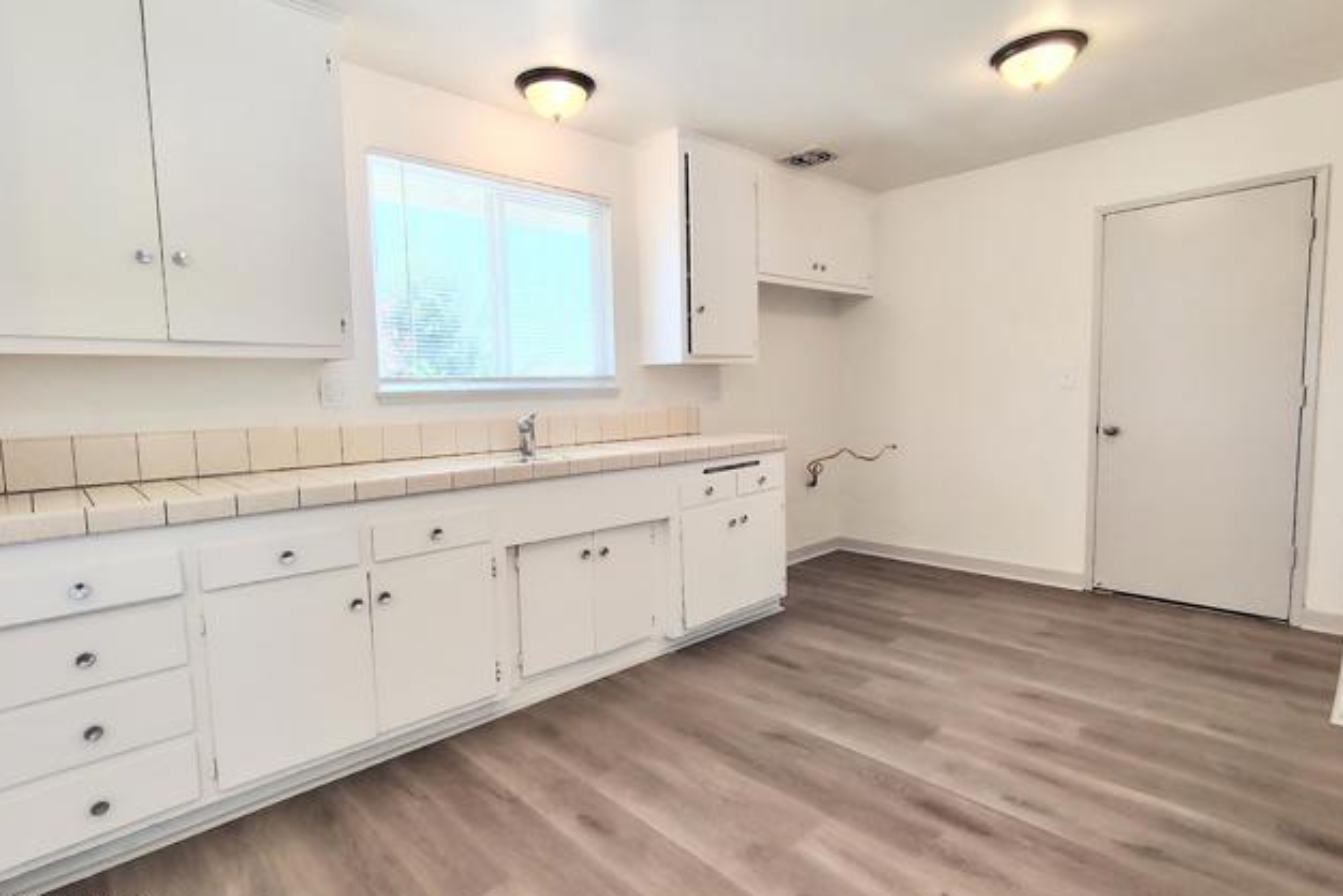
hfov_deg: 93.2
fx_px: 634
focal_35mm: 17
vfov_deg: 70.5
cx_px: 667
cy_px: 444
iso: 167
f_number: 2.2
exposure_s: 1/60
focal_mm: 2.13
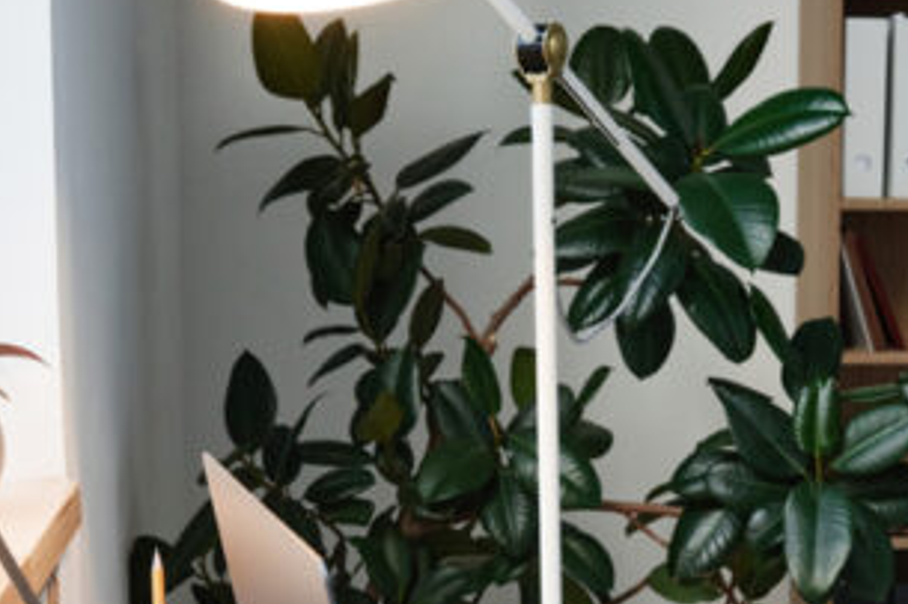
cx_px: 622
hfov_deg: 23.3
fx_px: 2193
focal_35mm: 87
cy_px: 497
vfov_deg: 15.6
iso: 800
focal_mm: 35
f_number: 8
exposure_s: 1/40
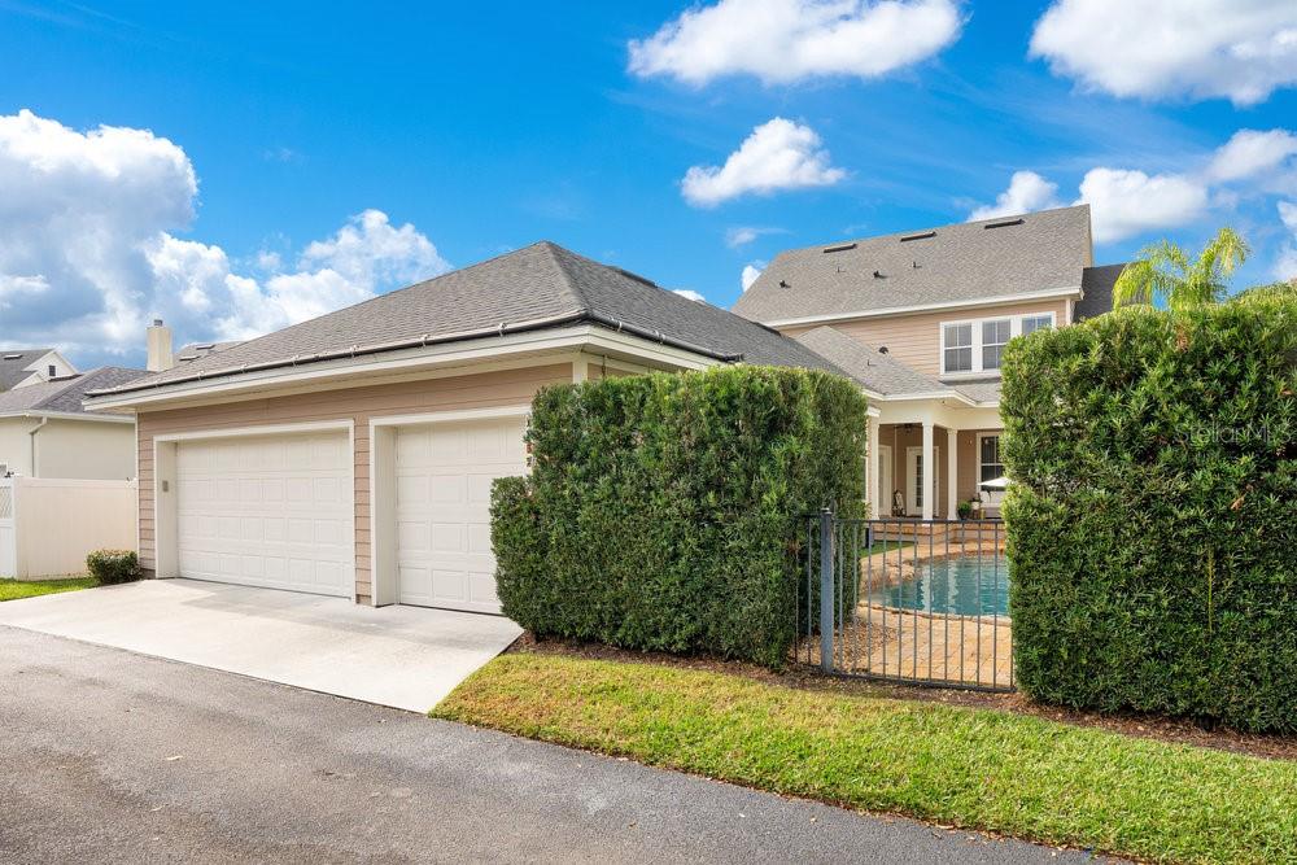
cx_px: 648
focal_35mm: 16
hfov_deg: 96.7
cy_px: 432
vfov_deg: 73.8
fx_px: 576
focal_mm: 16
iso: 100
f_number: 8
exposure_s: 1/125
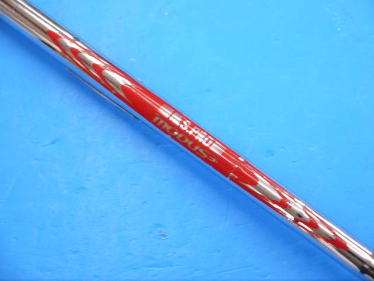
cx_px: 187
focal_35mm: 84
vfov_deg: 17.6
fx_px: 908
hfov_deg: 23.3
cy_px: 140
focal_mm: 42
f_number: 5.6
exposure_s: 1/125
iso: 800
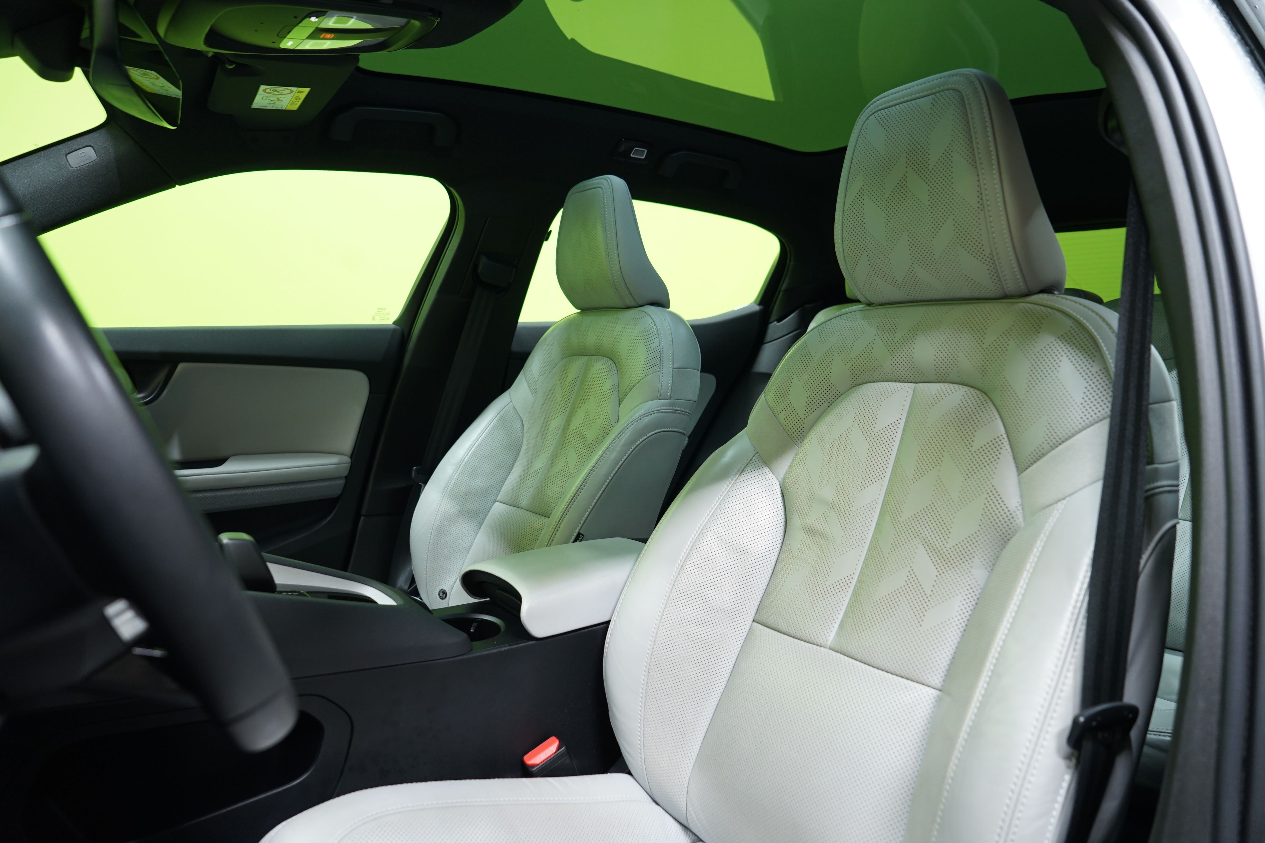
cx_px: 632
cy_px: 422
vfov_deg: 53.1
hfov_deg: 73.7
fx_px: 843
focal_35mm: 24
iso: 800
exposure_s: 1/25
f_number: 4.5
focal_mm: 24
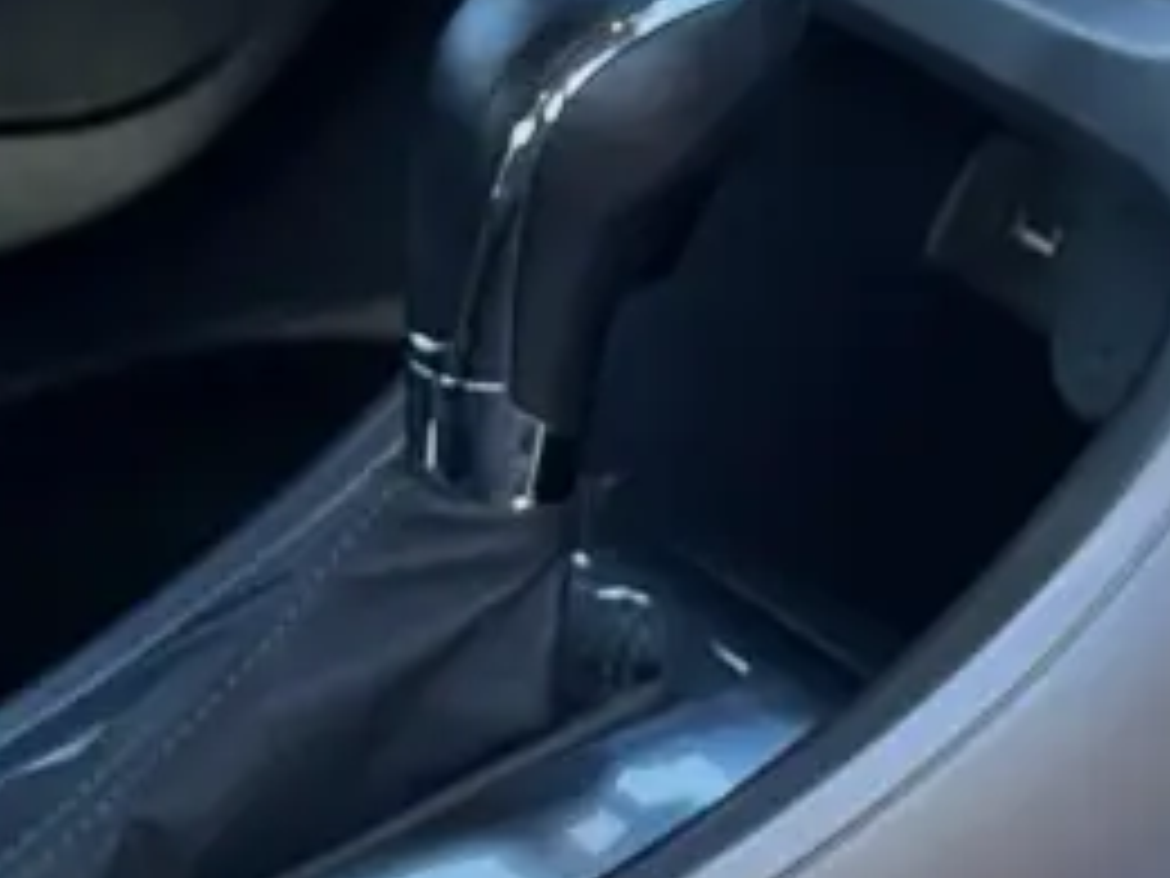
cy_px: -500
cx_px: 2002
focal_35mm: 266
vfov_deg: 5.5
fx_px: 8991
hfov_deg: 7.3
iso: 100
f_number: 1.78
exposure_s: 1/243
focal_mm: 6.76
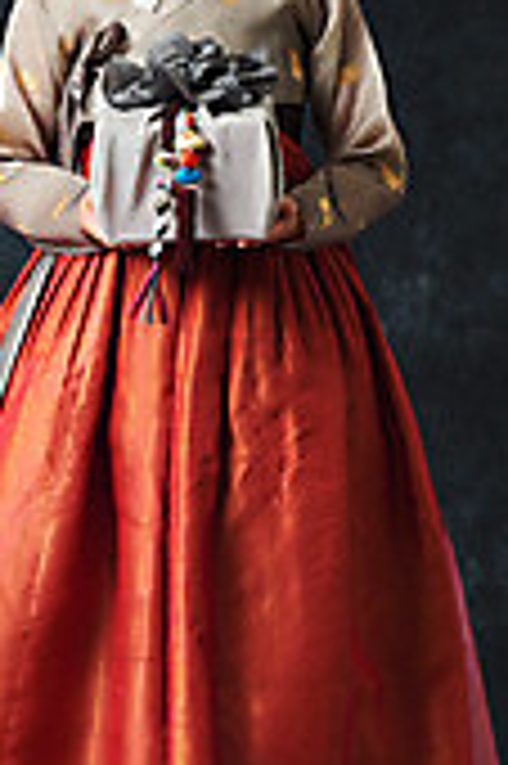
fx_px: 4496
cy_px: 338
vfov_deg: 9.7
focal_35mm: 212
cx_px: 191
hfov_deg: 6.5
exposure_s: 1/125
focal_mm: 90
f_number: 10
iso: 100
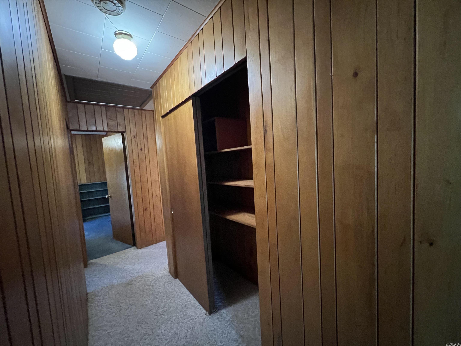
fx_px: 173
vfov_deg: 89.9
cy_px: 173
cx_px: 230
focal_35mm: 13
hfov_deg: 106.2
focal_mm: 1.57
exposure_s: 1/30
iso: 1000
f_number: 1.8
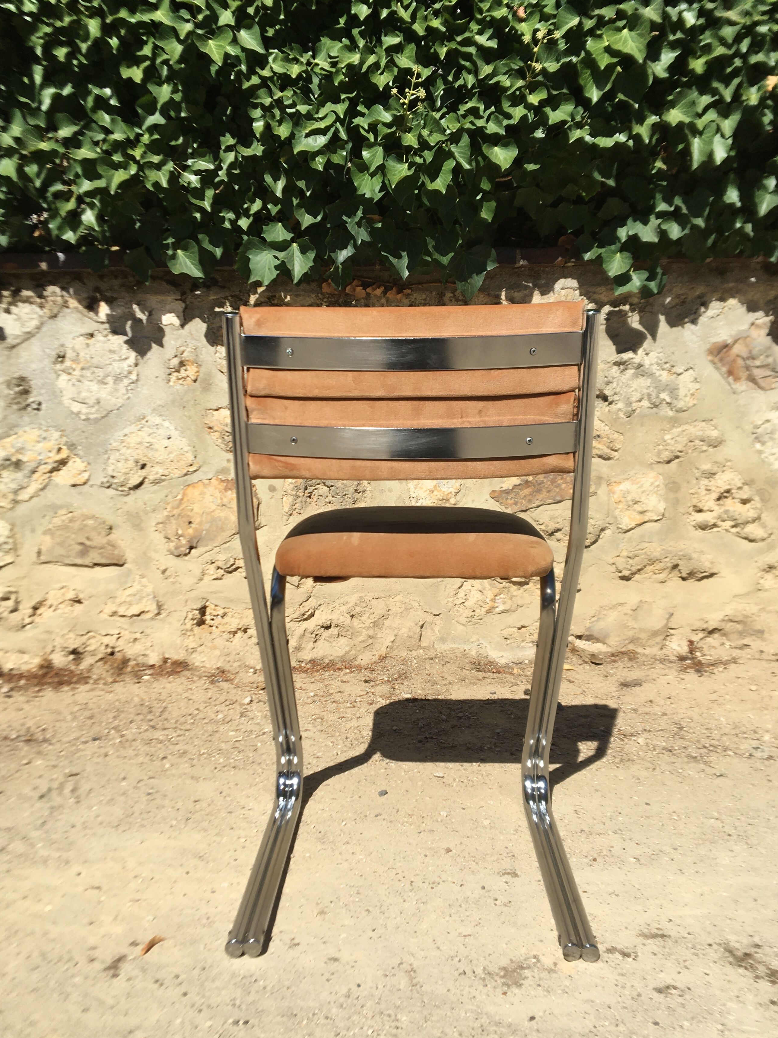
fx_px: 1019
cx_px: 401
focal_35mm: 34
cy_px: 520
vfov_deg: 54.0
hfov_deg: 41.8
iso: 25
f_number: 2.2
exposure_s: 1/2262
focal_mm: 4.15
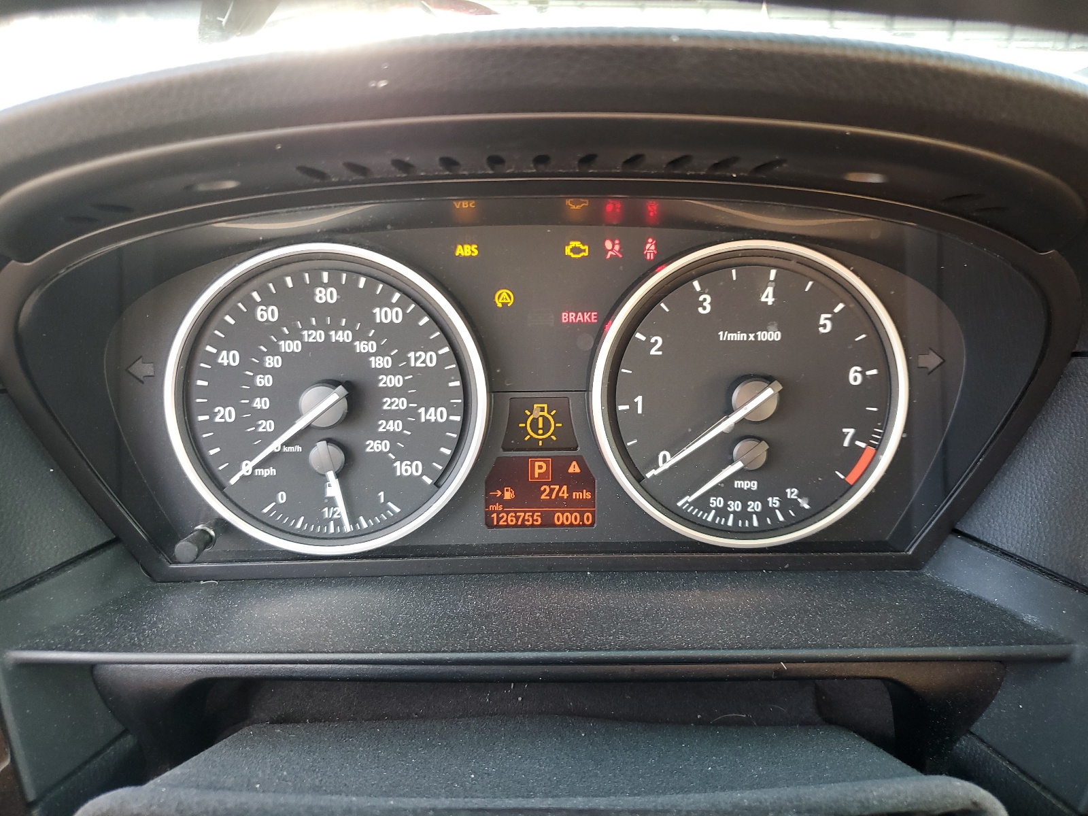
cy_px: 408
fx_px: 817
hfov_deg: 67.3
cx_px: 544
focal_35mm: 26
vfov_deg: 53.1
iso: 65
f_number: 1.5
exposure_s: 1/60.2
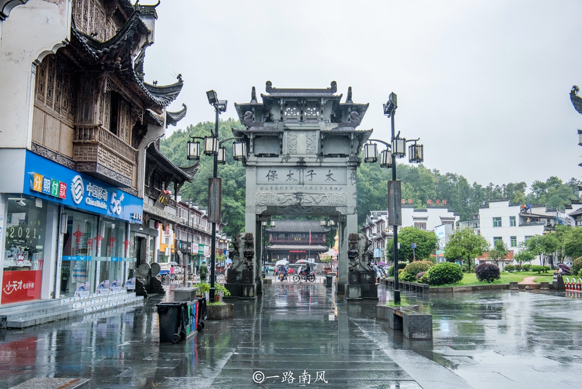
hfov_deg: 55.8
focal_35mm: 34
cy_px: 194
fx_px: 550
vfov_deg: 38.9
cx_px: 291
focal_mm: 34
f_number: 13
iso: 500
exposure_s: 1/100
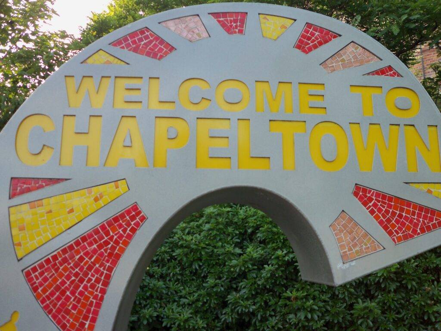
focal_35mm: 34
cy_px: 166
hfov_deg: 54.0
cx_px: 220
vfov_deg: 41.8
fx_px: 433
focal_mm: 5.7
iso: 80
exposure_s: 1/100
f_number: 2.9
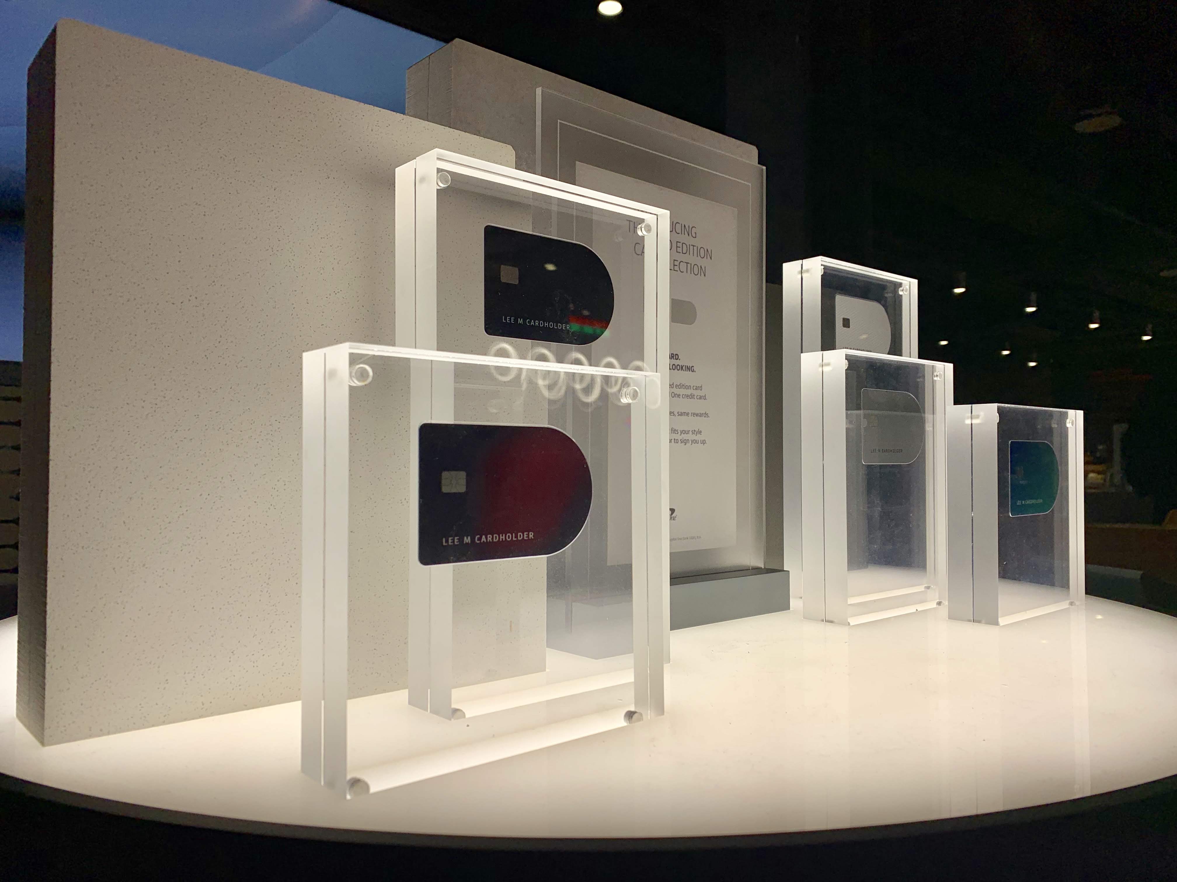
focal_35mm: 26
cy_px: 441
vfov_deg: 53.1
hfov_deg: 67.3
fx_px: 884
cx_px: 588
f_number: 1.8
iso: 25
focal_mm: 4.25
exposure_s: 1/936
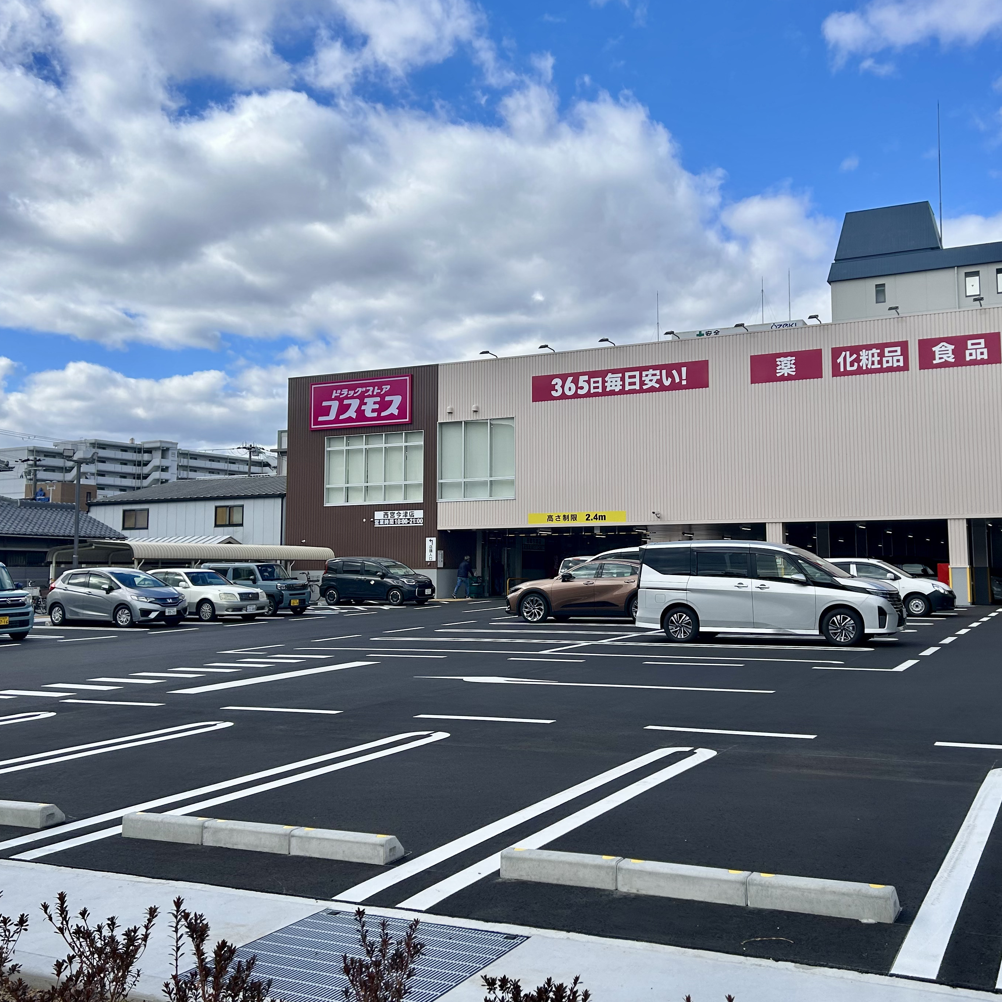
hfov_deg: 48.4
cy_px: 454
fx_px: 1113
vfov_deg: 48.4
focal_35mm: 34
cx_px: 542
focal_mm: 5.7
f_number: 1.5
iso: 50
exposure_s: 1/5076
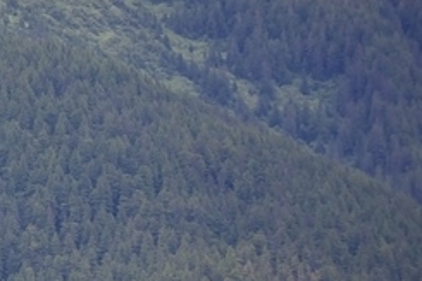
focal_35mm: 366
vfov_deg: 3.7
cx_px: -641
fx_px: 4287
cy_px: 209
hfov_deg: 5.4
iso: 140
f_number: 4.5
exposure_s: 1/160
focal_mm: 70
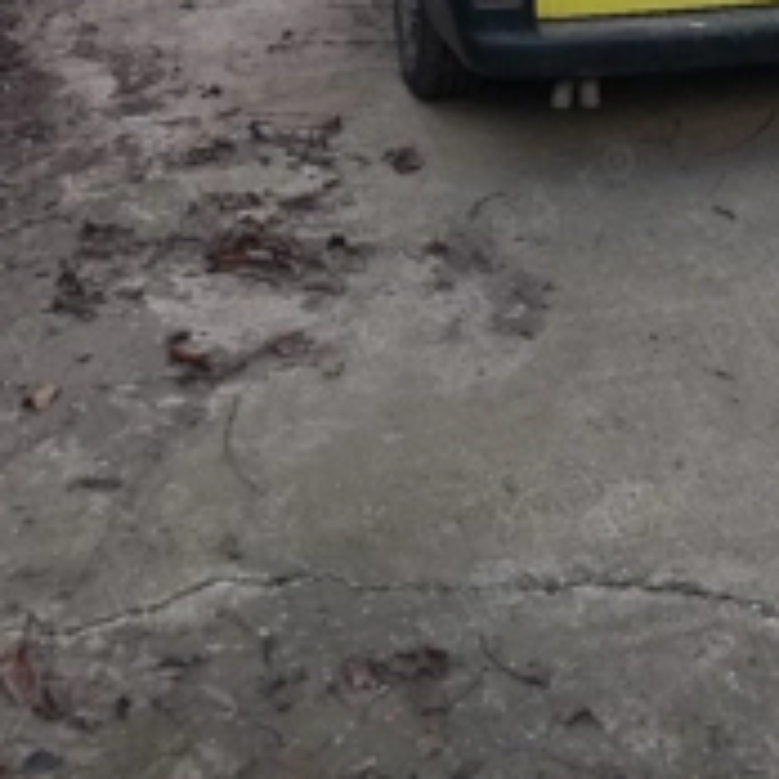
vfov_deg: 28.6
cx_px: 582
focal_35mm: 55
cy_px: -49
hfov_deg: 30.6
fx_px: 1400
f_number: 1.8
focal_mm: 4
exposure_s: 1/50.3
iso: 25
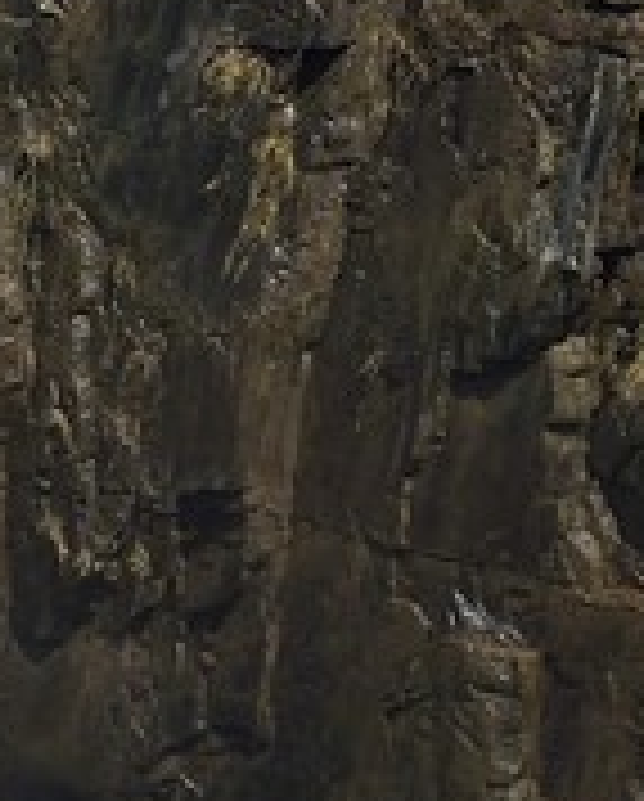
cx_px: -2396
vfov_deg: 7.2
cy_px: 670
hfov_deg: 4.9
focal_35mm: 269
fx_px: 6393
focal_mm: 32
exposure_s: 1/125
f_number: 18
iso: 200
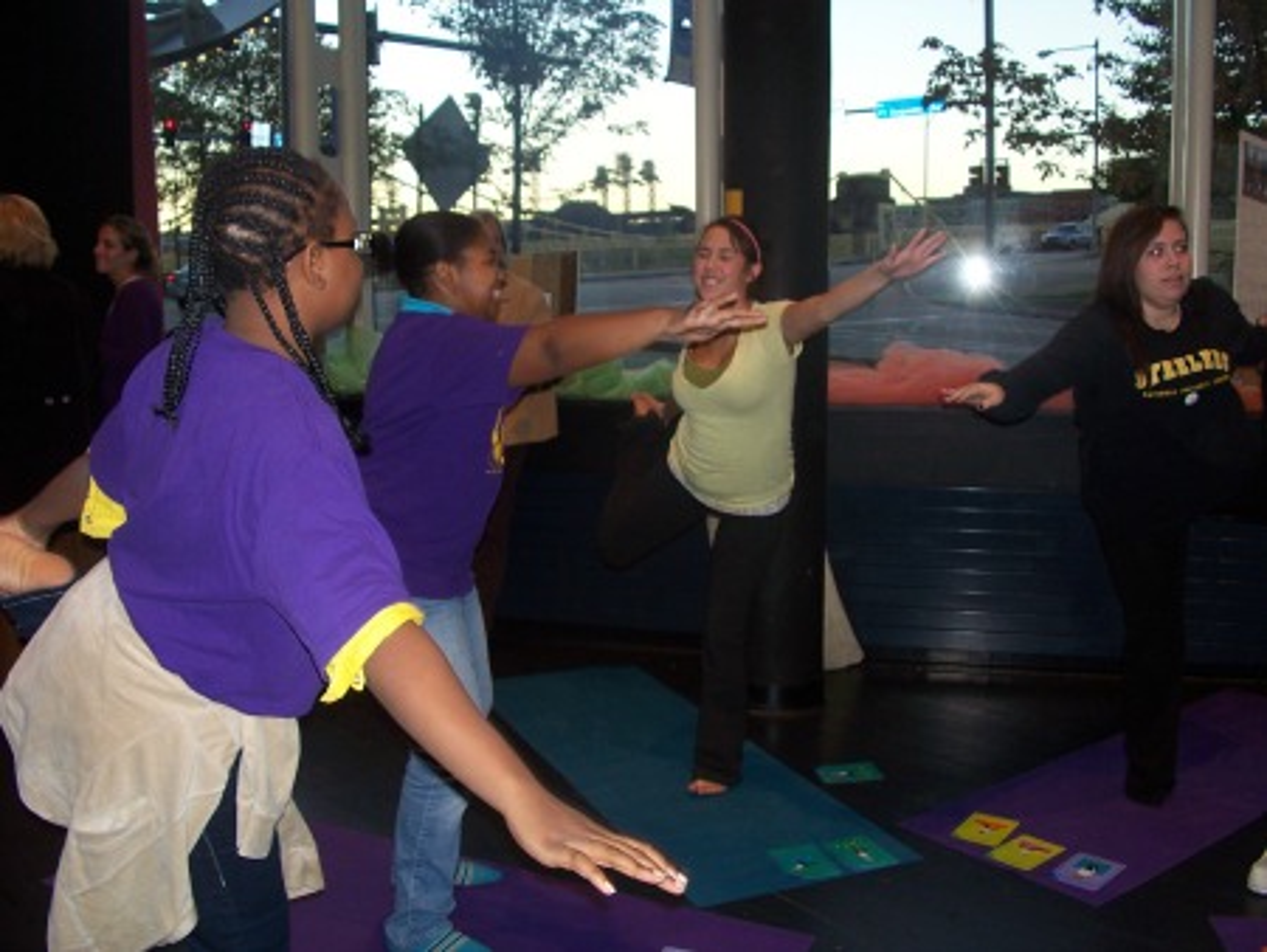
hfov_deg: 52.6
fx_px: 1282
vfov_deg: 40.7
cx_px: 634
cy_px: 476
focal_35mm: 35
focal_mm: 6
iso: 80
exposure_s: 1/60
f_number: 2.8
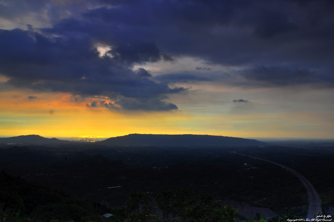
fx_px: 278
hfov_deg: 62.0
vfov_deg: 43.5
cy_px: 111
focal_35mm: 30
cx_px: 167
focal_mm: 20
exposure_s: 3.7
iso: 200
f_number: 32
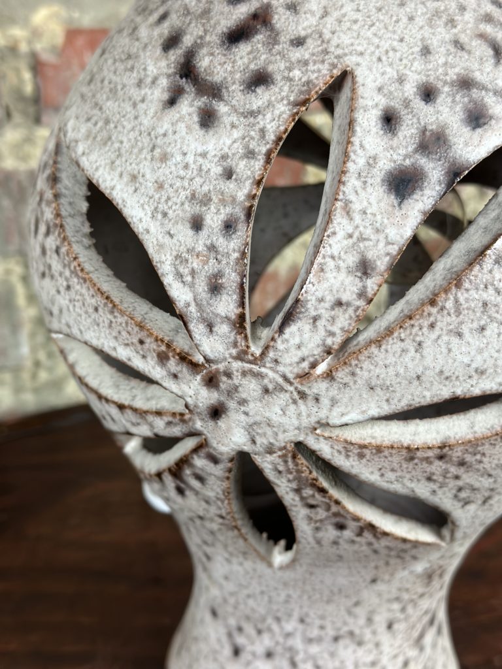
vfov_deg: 39.7
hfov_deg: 30.3
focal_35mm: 48
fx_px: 928
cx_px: 251
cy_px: 334
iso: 160
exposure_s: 1/100
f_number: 1.78
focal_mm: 6.86
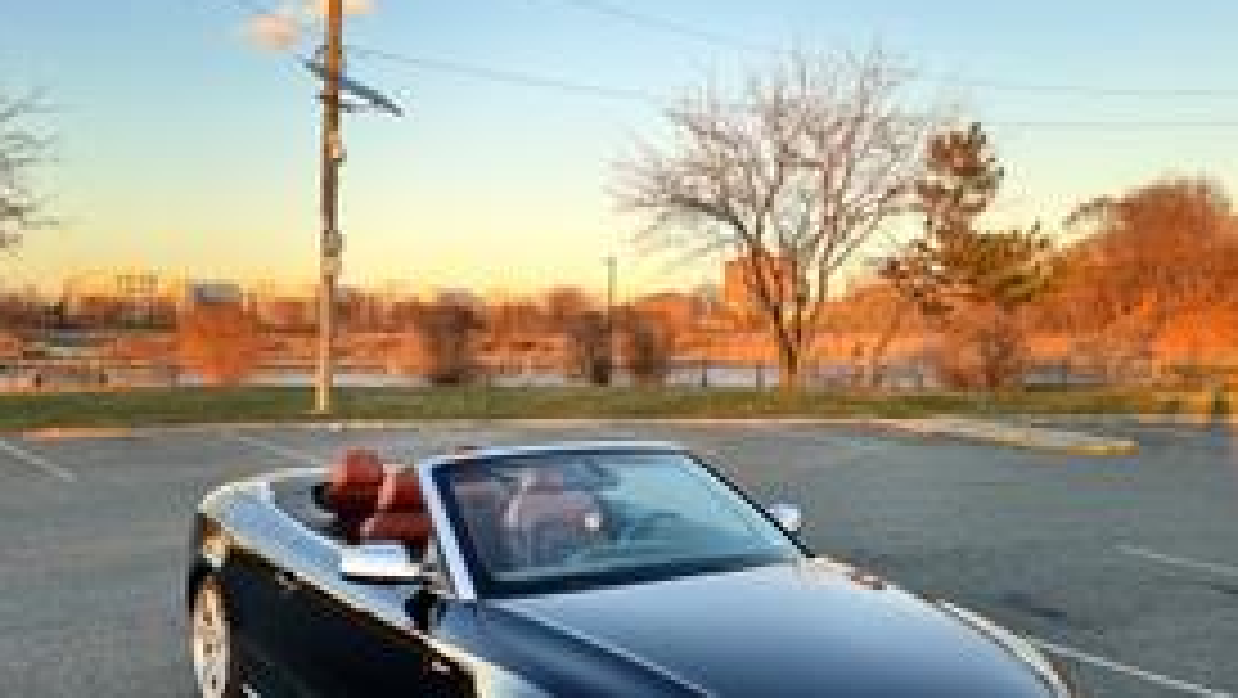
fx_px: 1182
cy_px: 432
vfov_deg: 32.7
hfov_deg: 55.3
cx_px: 626
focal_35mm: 36
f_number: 1.78
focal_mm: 6.86
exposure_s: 1/171
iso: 80
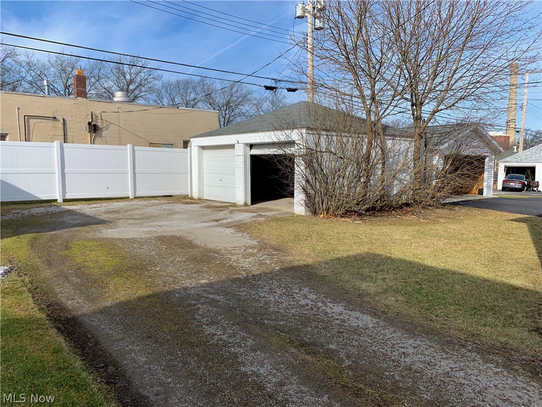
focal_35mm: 26
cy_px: 204
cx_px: 271
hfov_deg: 67.3
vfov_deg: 53.1
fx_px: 407
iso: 25
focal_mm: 4.25
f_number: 1.8
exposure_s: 1/2481
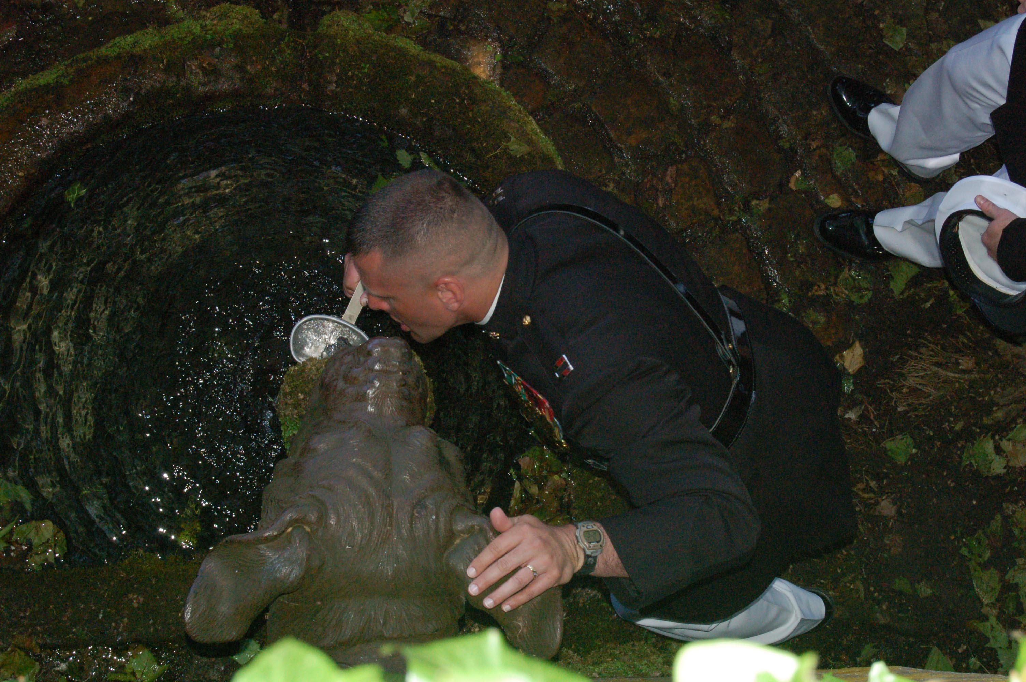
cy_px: 341
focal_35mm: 78
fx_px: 2221
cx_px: 513
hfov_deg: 26.0
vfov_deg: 17.5
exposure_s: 1/200
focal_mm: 52
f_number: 11
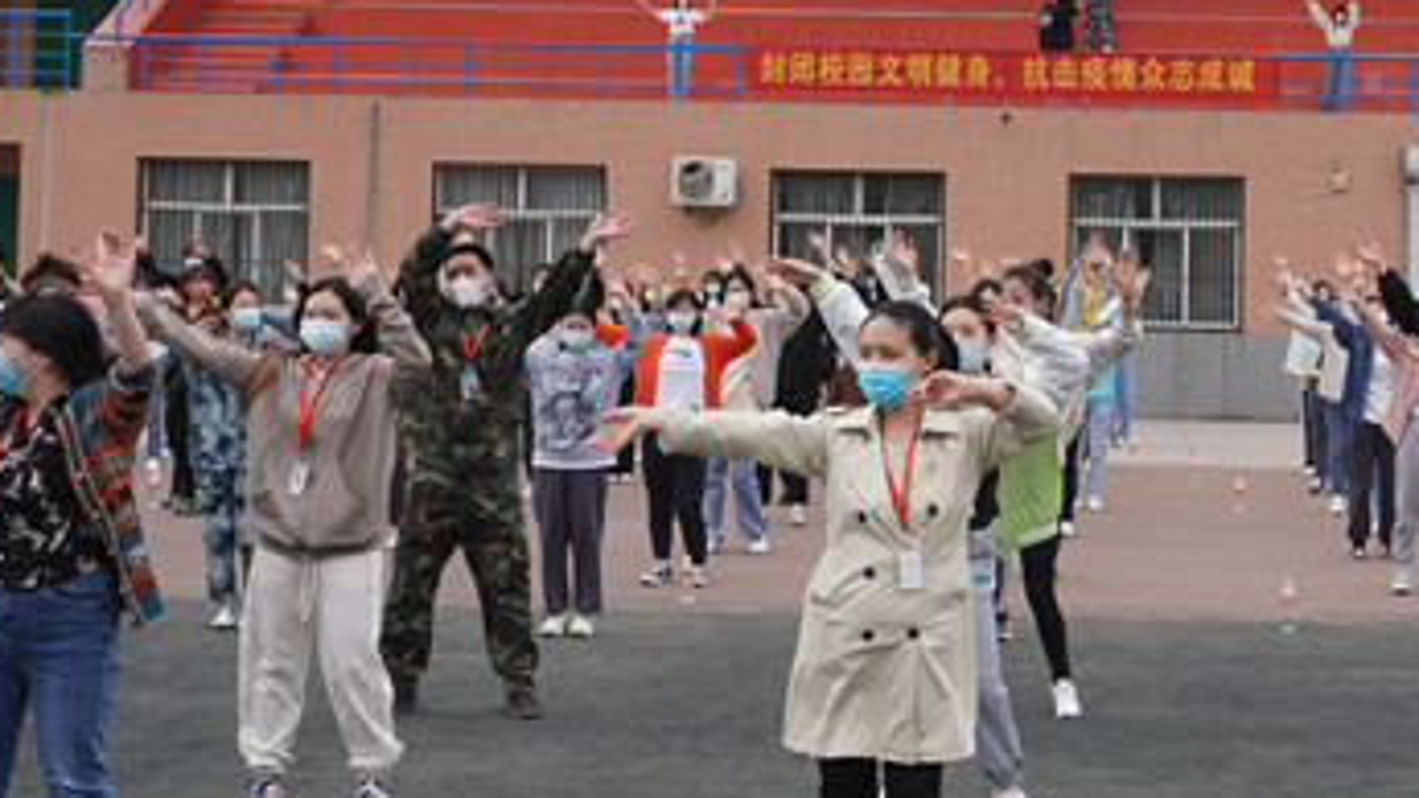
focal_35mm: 71
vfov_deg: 16.9
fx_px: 2671
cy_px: 162
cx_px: 1078
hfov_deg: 29.3
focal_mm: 24
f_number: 5
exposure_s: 1/400
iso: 125
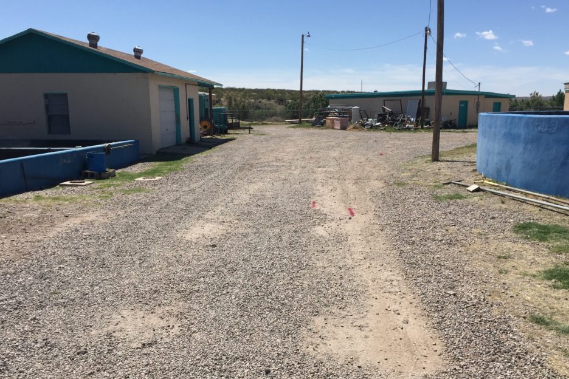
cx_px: 292
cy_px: 206
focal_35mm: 33
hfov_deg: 57.2
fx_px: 522
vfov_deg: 39.9
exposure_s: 1/3300
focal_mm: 4.15
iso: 32
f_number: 2.2
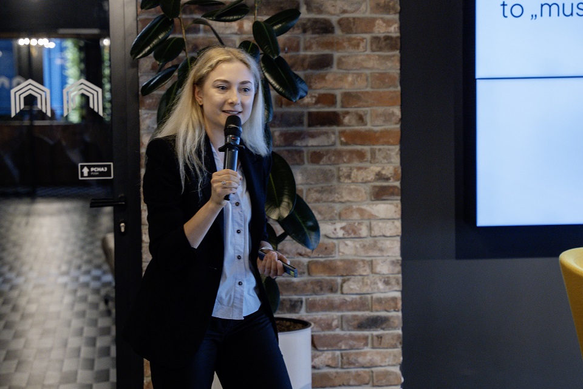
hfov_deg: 19.5
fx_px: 1700
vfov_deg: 13.0
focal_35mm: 105
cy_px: 194
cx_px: 292
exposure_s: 1/200
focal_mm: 70
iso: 1600
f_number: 3.5
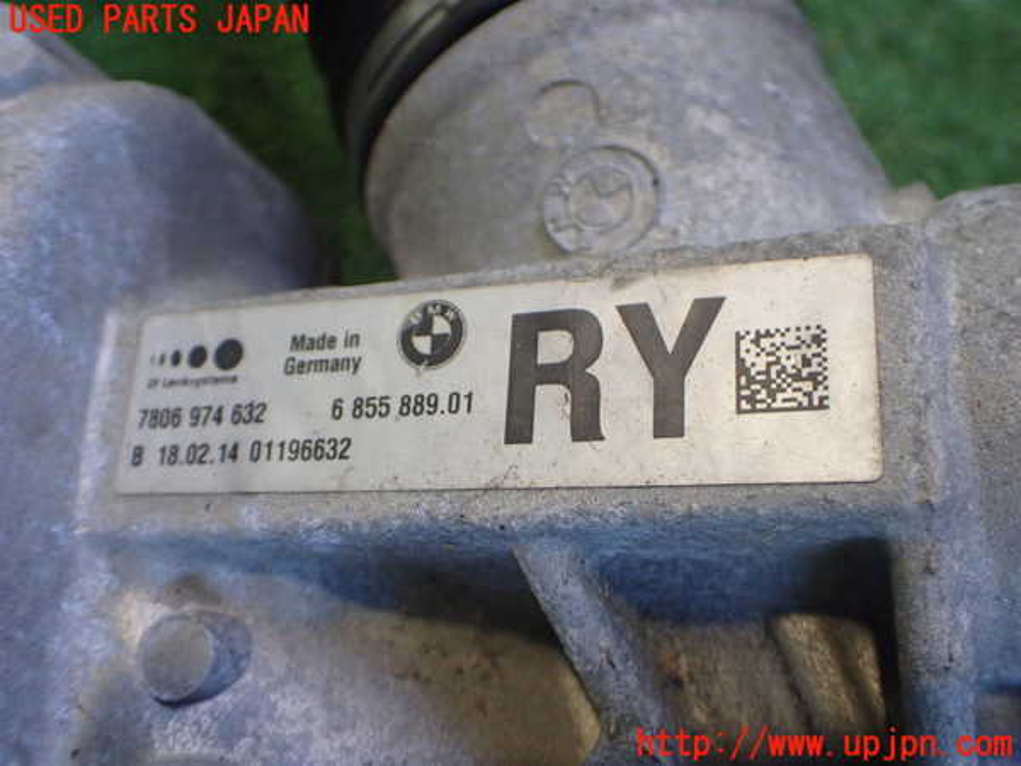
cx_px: 510
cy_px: 383
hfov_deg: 51.4
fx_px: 1062
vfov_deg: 39.7
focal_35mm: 36
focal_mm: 6.37
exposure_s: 1/160
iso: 800
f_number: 2.5
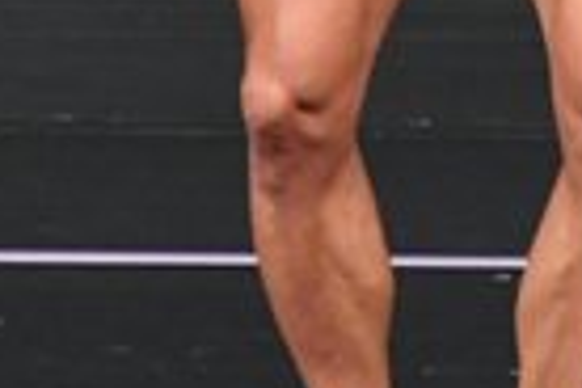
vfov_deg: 0.7
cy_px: -354
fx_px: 31312
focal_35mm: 1937
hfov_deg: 1.1
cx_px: 728
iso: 4000
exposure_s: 1/400
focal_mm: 230
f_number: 5.6
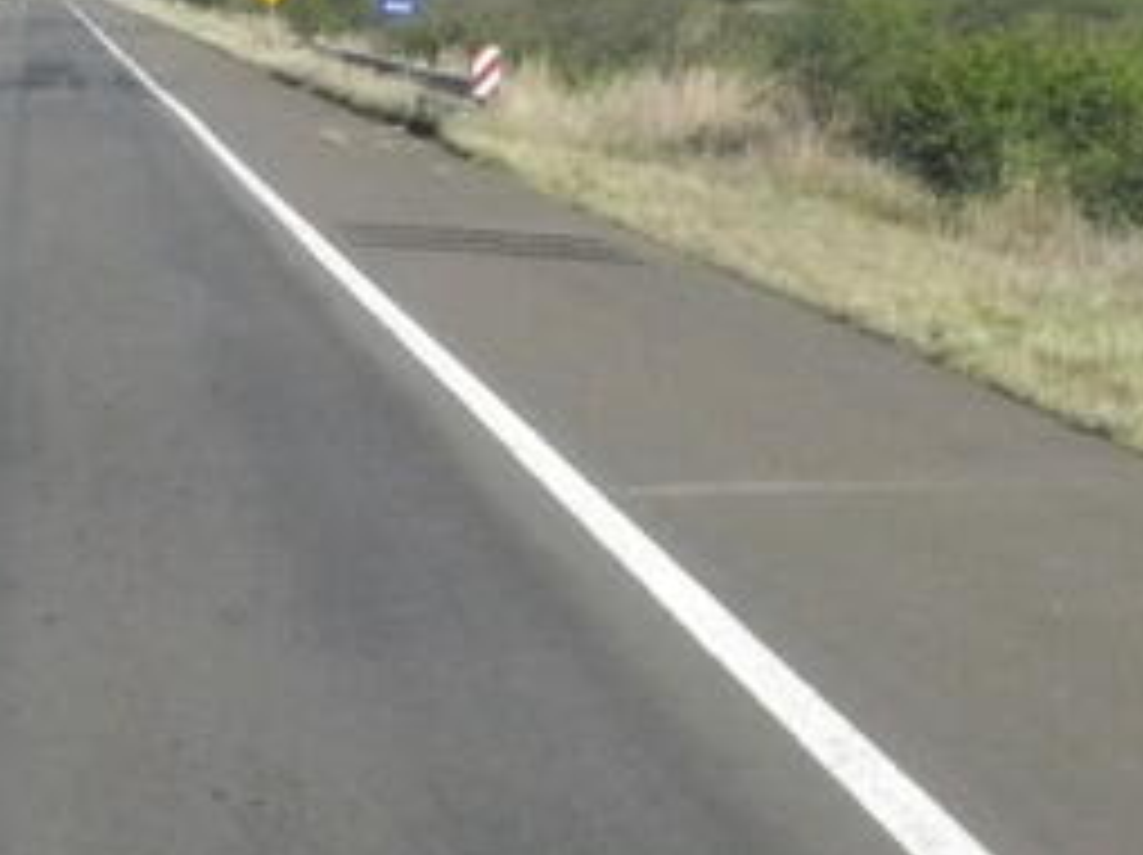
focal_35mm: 113
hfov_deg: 17.3
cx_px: 248
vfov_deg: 13.1
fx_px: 3728
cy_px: 554
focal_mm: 6
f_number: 6.3
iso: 800
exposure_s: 1/2000
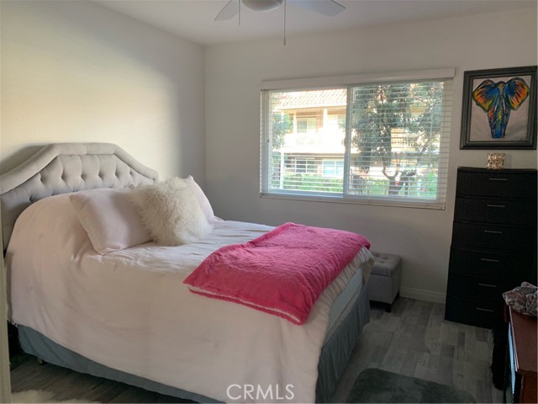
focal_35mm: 26
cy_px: 202
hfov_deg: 67.3
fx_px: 404
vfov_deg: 53.1
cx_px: 269
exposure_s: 1/60
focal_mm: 4.25
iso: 160
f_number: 1.8
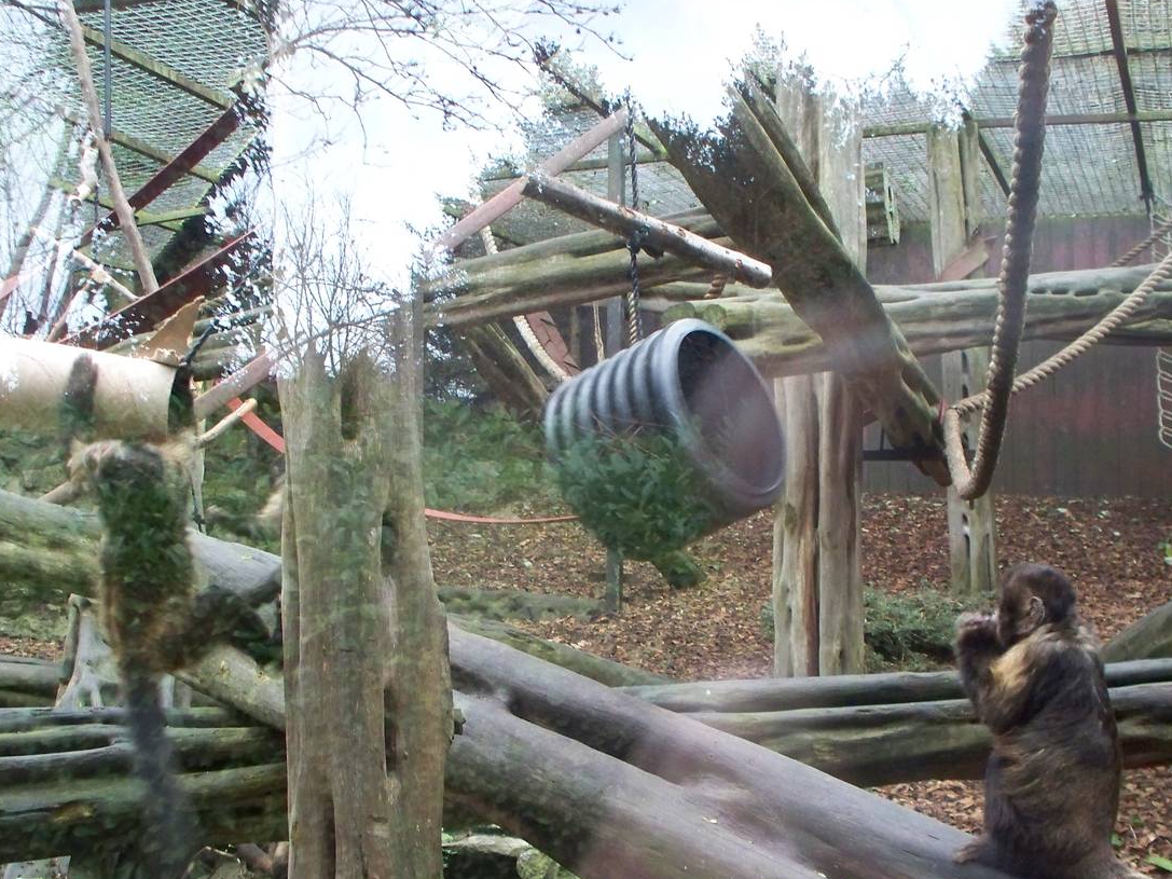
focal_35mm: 53
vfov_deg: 27.4
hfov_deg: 36.2
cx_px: 616
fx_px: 1794
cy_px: 555
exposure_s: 1/60
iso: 320
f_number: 2.8
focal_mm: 7.54
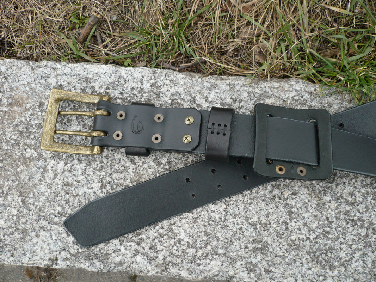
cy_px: 141
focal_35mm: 35
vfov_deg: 40.7
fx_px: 380
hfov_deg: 52.6
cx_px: 188
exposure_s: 1/125
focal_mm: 5.8
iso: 100
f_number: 2.8
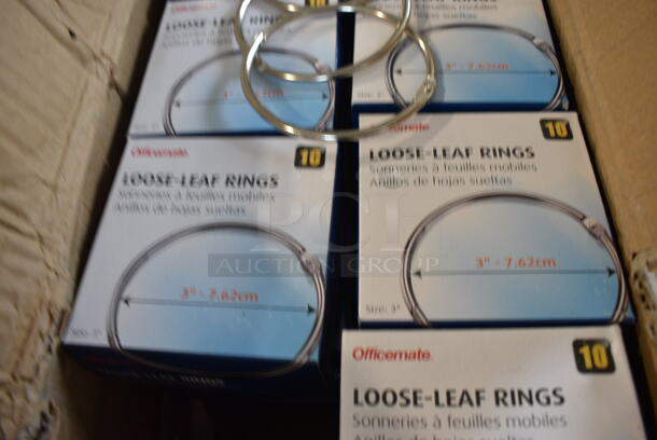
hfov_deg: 61.9
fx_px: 548
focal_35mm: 30
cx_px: 328
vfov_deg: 43.7
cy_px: 220
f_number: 5.6
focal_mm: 20
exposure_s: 1/60
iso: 640
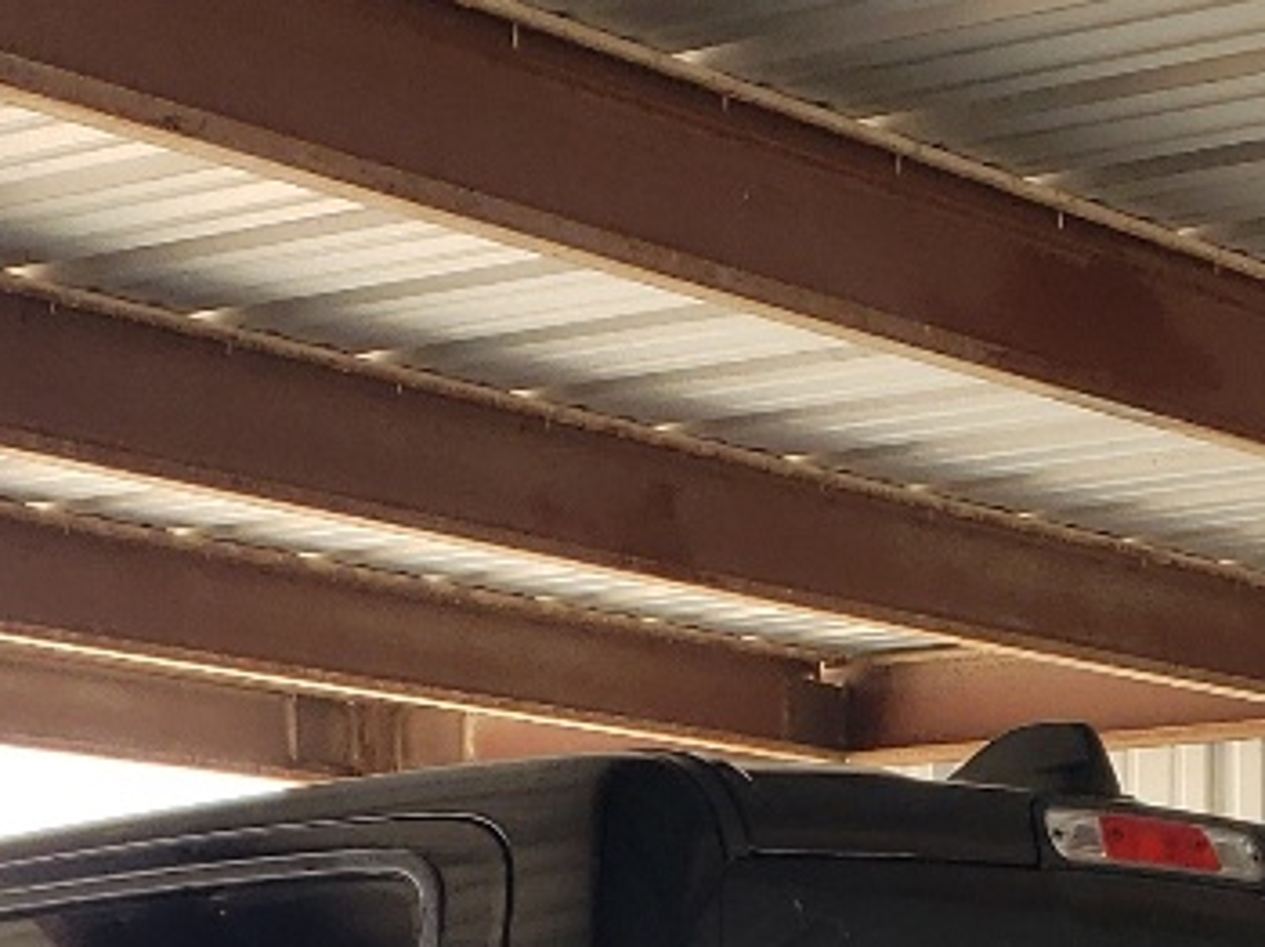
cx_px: 871
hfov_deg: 16.5
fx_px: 4346
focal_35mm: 119
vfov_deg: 11.4
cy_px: 1829
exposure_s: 1/303
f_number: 1.5
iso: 50
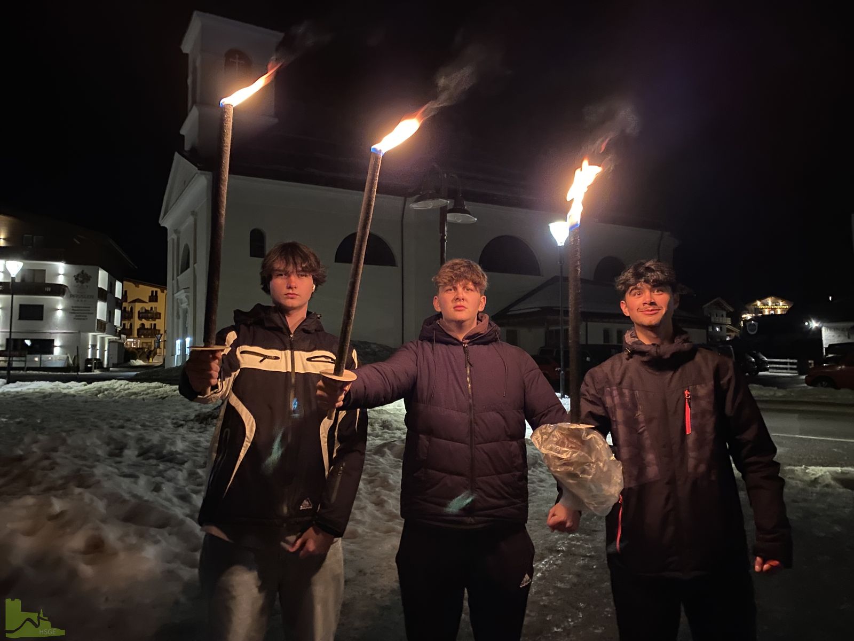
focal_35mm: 26
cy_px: 320
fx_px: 641
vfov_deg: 53.1
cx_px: 427
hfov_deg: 67.3
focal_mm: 4.25
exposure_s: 1/17
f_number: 1.8
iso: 800
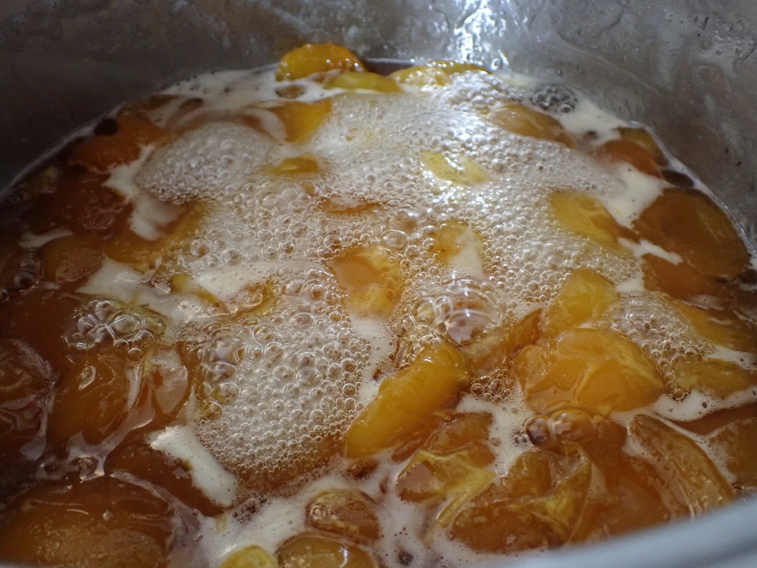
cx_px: 378
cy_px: 284
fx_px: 656
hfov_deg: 60.0
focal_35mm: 30
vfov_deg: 46.8
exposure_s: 1/30
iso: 800
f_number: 2.3
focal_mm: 5.4
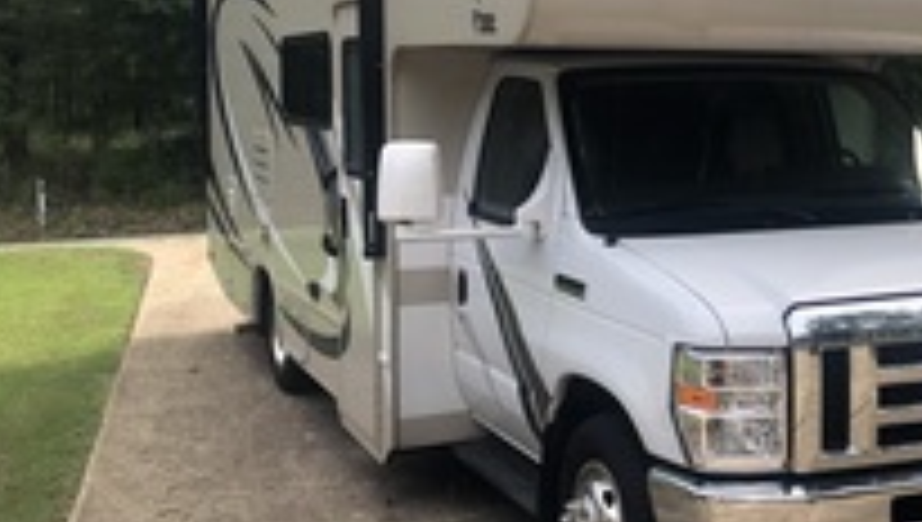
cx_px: 724
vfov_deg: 23.0
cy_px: 151
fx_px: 1273
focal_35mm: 52
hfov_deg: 38.5
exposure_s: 1/716
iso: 20
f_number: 1.8
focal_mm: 3.99
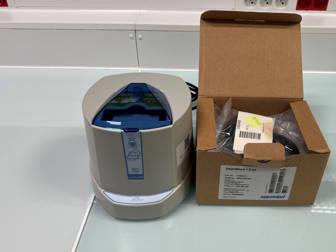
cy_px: 126
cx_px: 190
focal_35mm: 33
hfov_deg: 55.2
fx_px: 320
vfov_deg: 42.9
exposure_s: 1/129
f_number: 1.5
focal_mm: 5.7
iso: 32
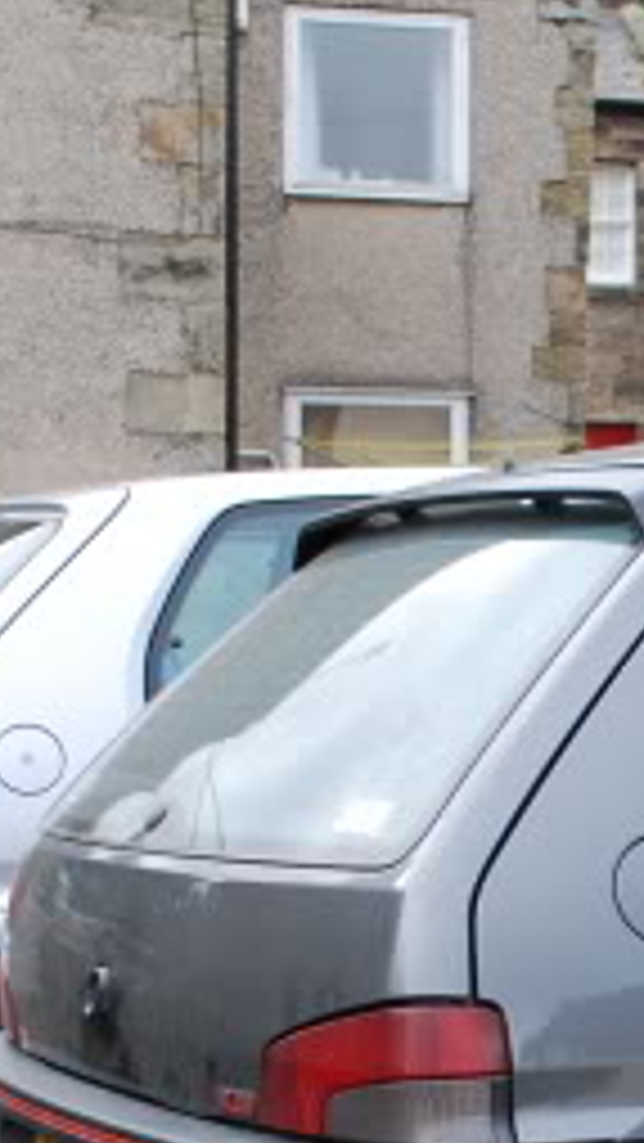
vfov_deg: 19.5
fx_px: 3307
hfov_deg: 10.6
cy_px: 862
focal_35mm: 109
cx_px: 1088
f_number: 5.6
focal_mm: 22
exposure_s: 1/125
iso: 125
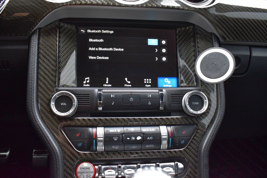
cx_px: 129
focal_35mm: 32
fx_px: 237
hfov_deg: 58.7
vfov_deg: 41.1
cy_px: 84
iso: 1400
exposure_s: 1/15
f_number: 6.3
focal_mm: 20
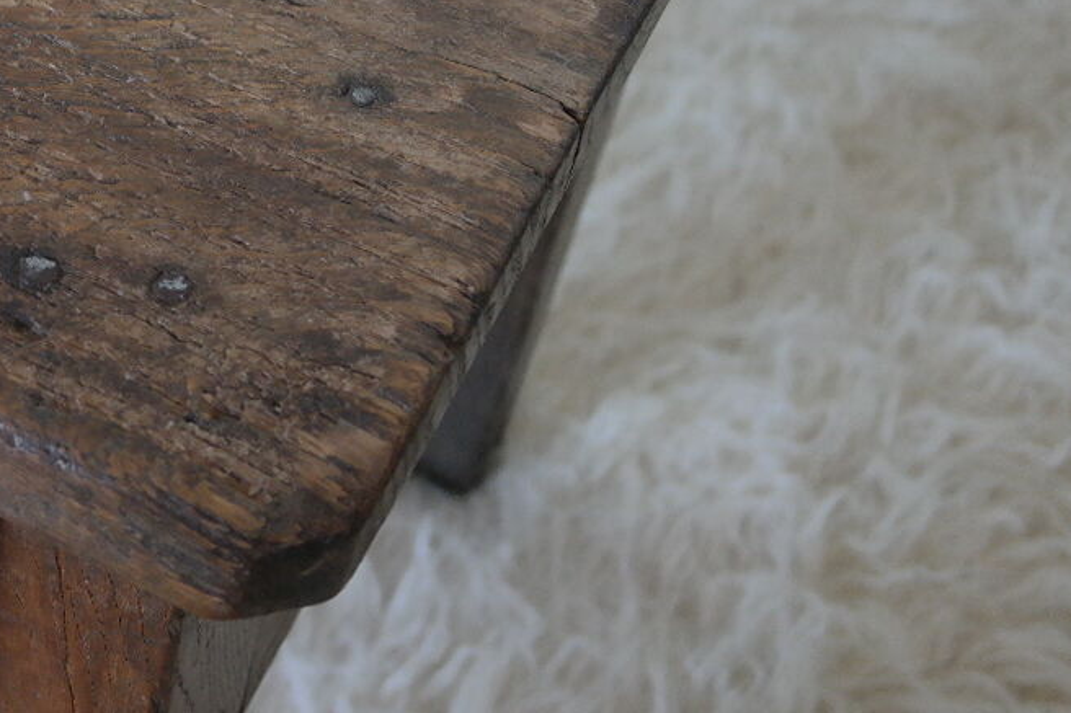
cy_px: -175
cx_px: -274
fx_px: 2350
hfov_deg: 23.1
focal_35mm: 79
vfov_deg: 16.5
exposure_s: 1/40
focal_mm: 20
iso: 800
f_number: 3.5
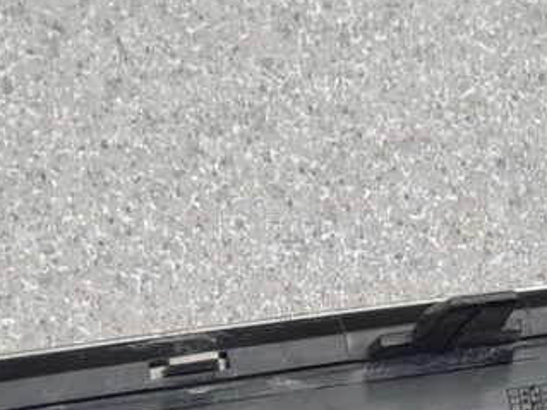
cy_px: 618
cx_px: 314
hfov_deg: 17.3
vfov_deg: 12.3
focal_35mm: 114
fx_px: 1801
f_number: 1.8
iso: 160
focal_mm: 5.4
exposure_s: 1/50
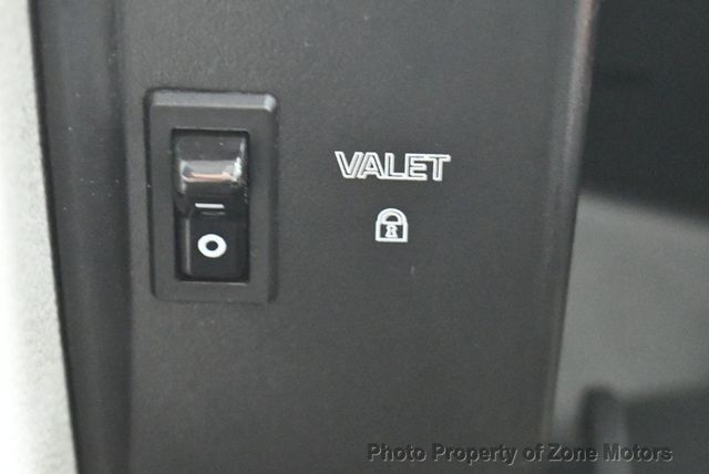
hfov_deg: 18.6
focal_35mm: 110
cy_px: 237
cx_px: 354
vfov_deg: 12.5
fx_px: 2168
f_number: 5.6
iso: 12800
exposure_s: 1/5
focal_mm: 55
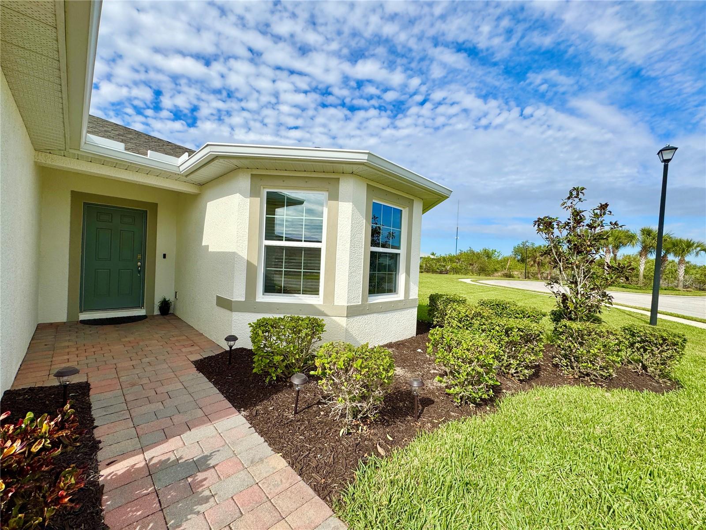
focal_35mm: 14
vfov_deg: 85.7
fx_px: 286
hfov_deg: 102.1
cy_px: 265
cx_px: 353
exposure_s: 1/3390
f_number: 2.2
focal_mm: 2.22
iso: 50
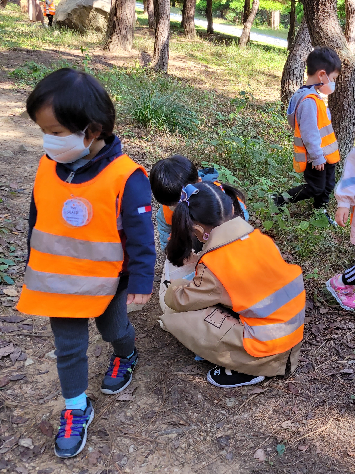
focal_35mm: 39
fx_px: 533
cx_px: 332
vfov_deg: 47.8
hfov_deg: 34.4
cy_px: 221
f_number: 1.8
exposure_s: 1/119
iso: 64
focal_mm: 5.4
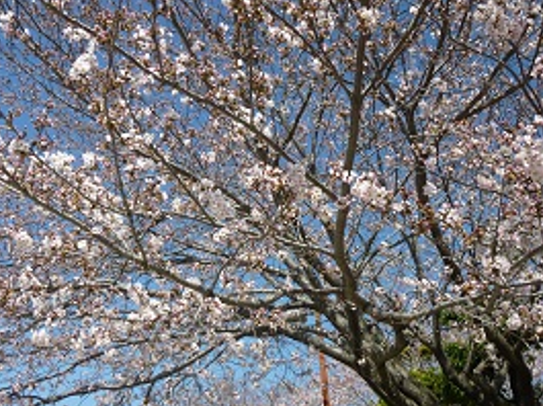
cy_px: 185
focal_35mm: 33
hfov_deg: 55.1
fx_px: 517
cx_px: 223
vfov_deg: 42.8
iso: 100
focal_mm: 4.5
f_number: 3.1
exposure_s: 1/800
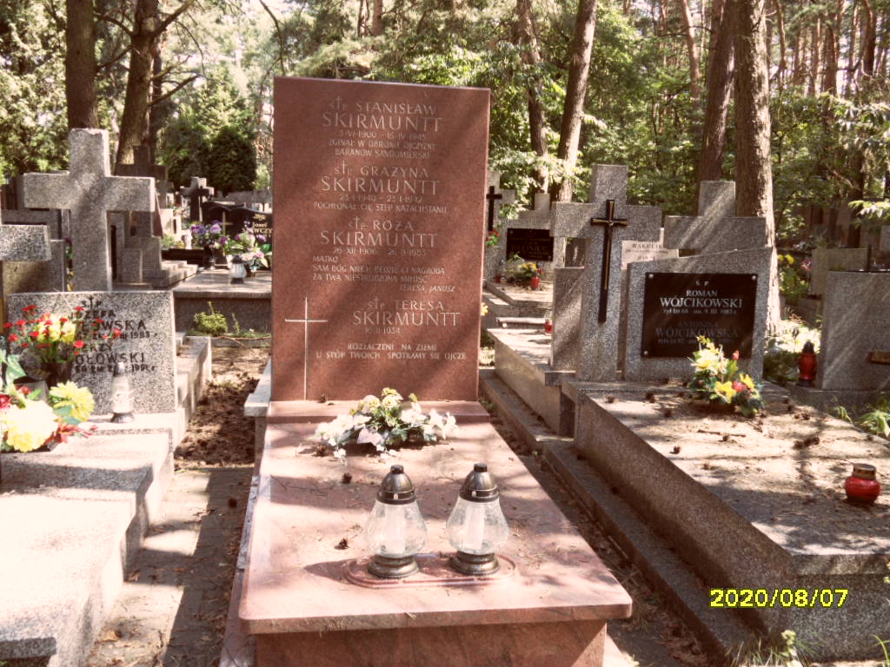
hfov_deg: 56.8
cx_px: 445
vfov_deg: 44.2
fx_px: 823
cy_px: 334
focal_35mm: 32
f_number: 3.4
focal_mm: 5.3
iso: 100
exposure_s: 1/90
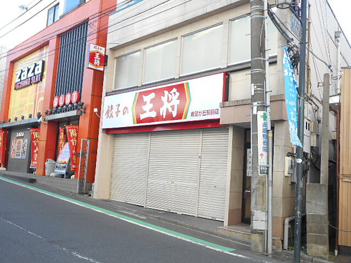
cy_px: 132
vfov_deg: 36.8
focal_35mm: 39
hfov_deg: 47.9
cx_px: 176
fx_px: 395
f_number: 3.9
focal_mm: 6.7
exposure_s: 1/100
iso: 80
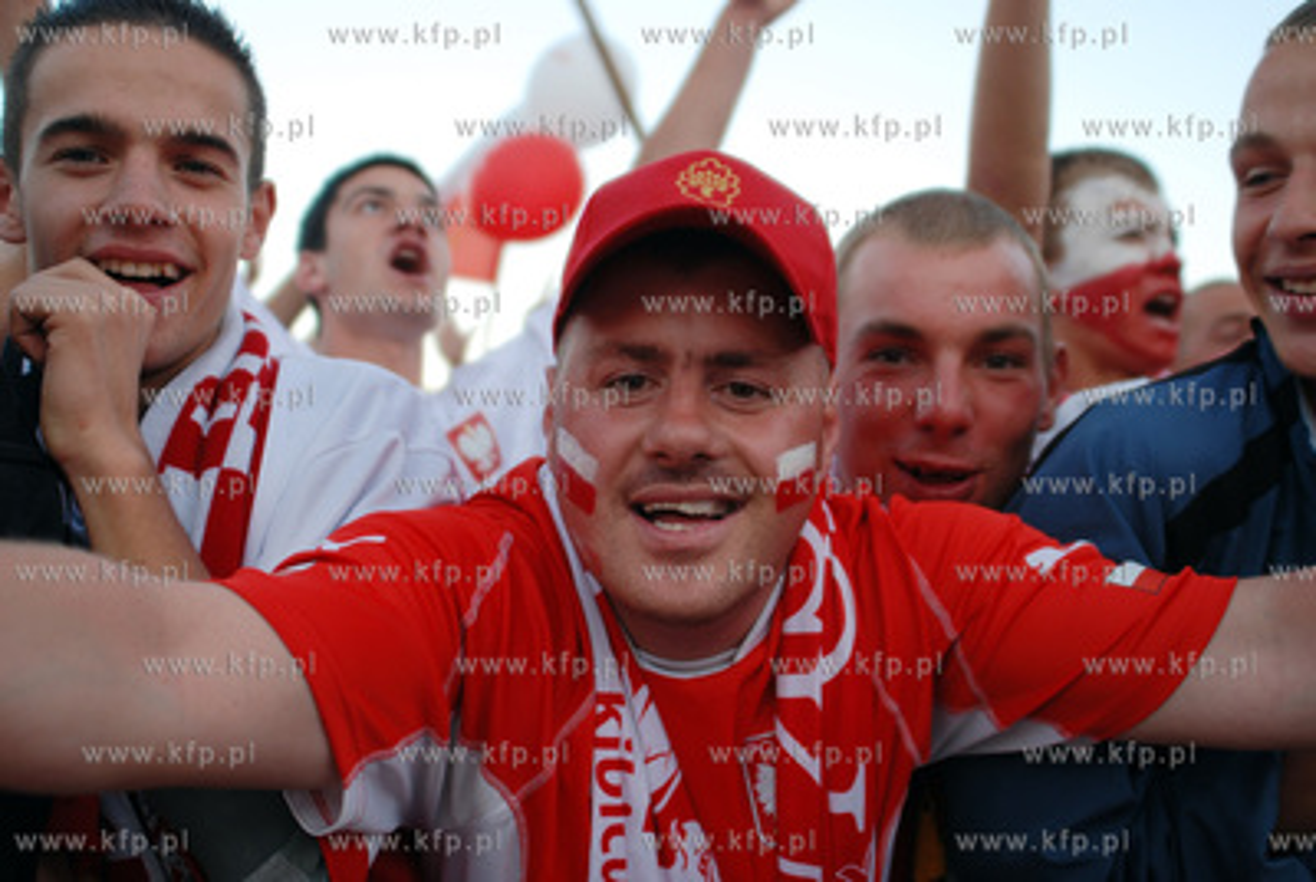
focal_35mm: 36
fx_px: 1318
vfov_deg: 37.0
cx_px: 658
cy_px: 441
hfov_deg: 53.1
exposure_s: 1/160
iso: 100
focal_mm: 24
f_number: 2.8
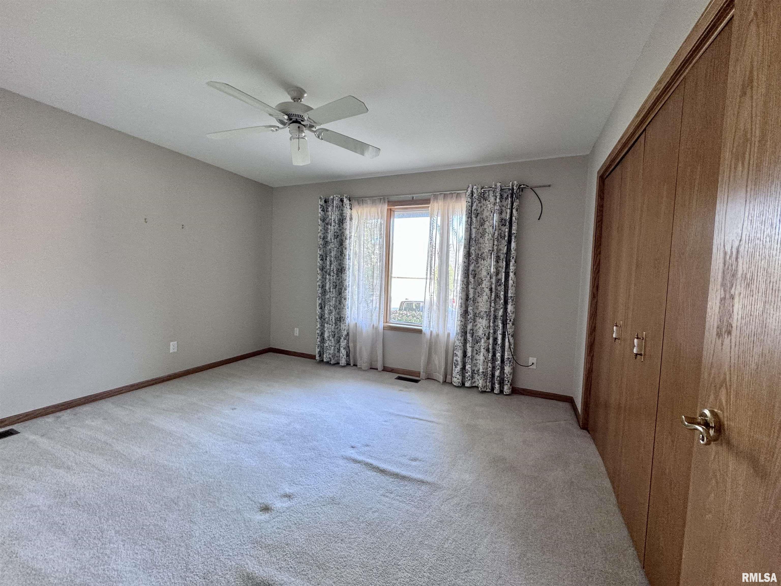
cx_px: 390
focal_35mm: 14
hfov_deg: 102.1
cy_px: 293
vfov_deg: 85.7
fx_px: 316
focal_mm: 2.22
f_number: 2.2
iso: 160
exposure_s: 1/60
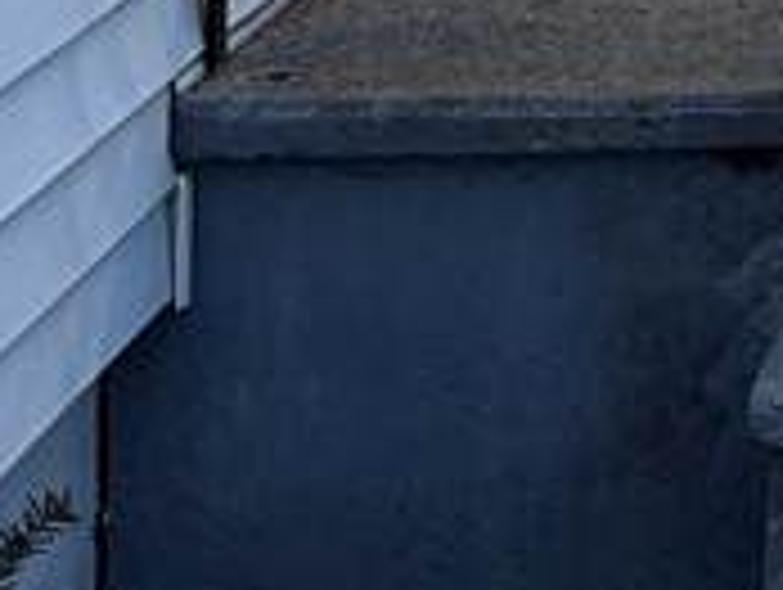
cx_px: 1642
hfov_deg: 12.2
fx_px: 3194
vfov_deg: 9.3
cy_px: -892
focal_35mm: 141
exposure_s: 1/60
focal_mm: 6.76
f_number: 1.78
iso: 160
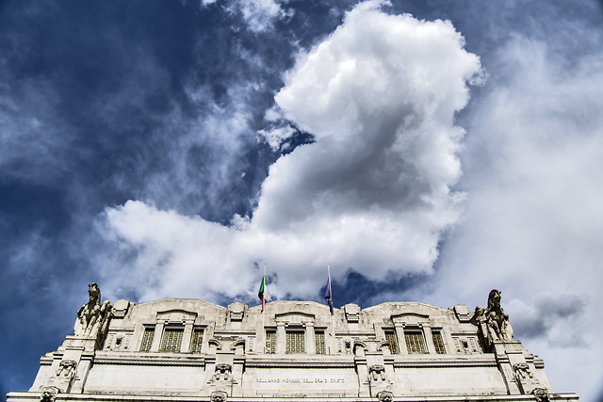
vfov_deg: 48.0
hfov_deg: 67.4
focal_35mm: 27
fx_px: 452
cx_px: 302
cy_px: 201
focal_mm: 18
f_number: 10
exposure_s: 1/640
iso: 200
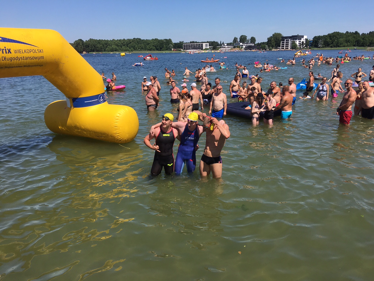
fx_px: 313
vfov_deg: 48.2
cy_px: 140
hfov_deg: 61.7
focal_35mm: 29
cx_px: 187
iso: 25
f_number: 2.2
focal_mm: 4.15
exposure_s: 1/1789
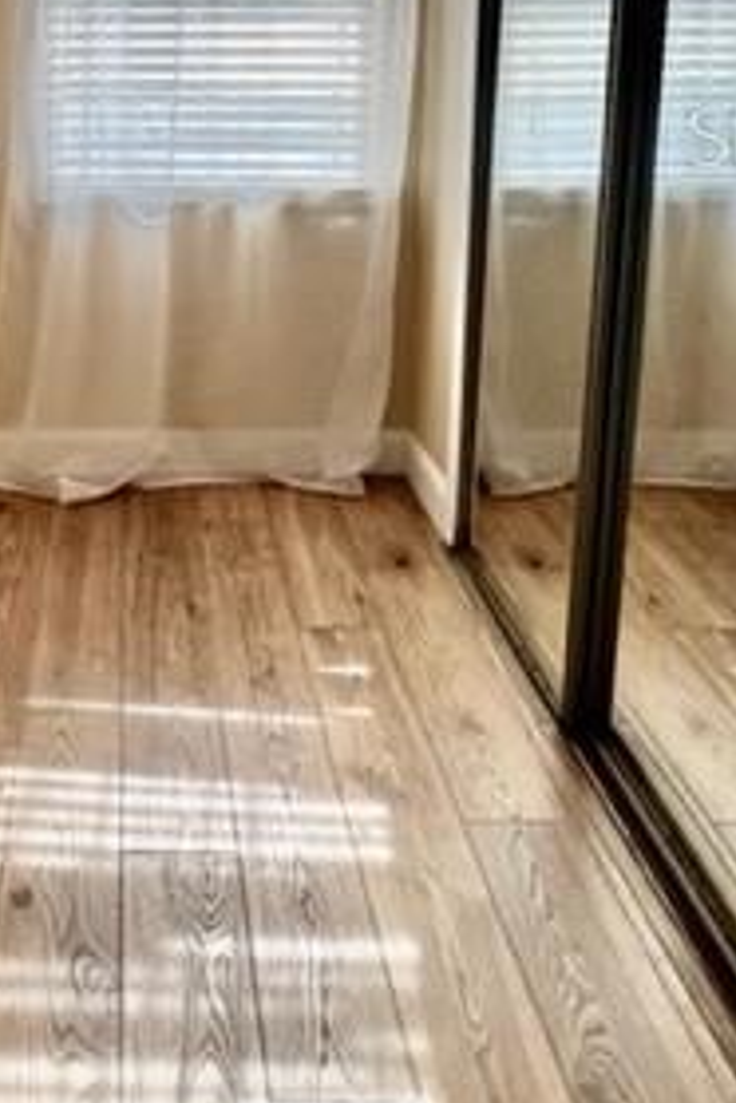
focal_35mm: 31
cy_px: 134
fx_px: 951
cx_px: 111
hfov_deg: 40.0
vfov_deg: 53.6
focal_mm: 1.57
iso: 32
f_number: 1.8
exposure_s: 1/290
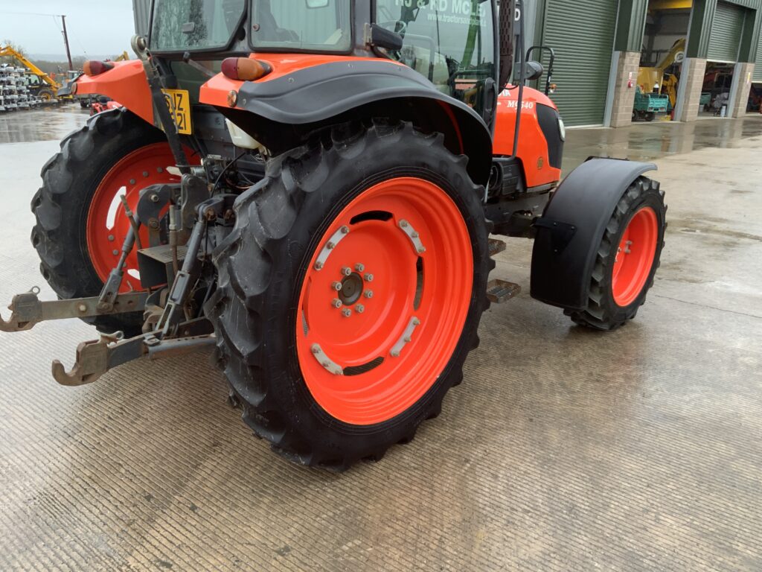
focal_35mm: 29
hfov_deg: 61.7
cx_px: 381
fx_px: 638
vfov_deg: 48.2
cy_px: 286
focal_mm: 3
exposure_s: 1/122
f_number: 1.8
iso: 40
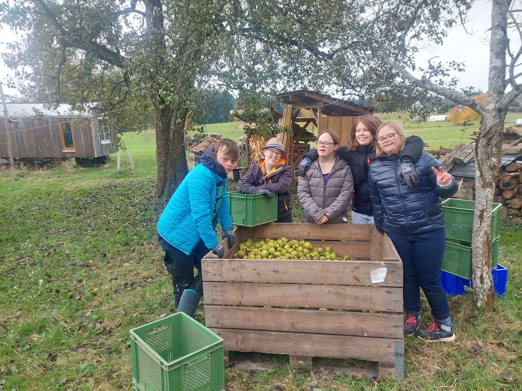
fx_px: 377
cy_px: 196
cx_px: 261
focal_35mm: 25
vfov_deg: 54.9
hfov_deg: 69.4
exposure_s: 1/152
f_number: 1.8
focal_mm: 5.23
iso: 40
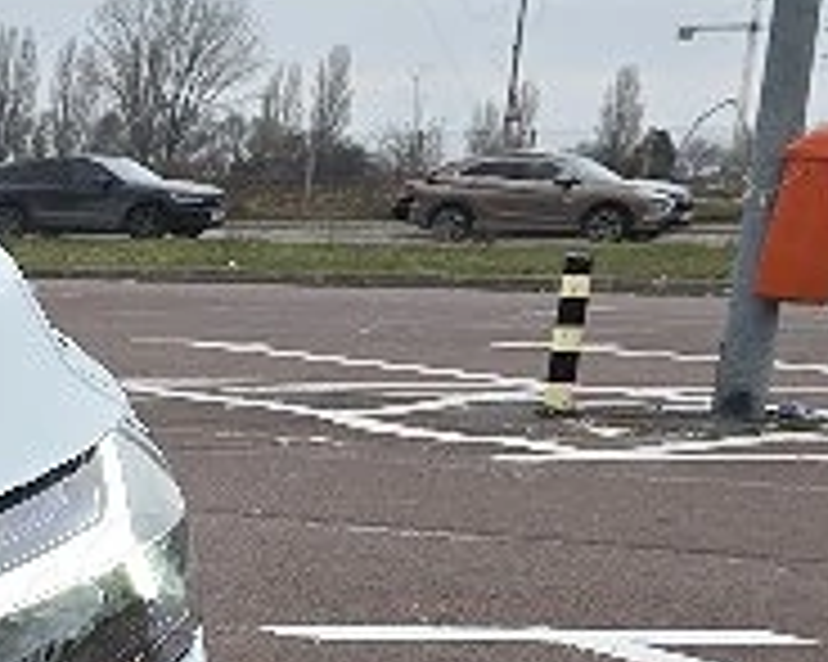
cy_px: 905
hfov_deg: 12.5
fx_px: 2988
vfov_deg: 12.2
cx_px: -1148
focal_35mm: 122
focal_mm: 6.3
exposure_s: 1/244
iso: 12
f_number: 1.7
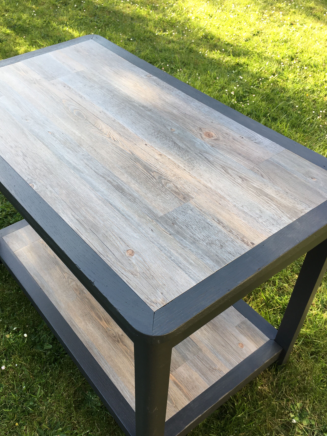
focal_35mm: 34
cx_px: 139
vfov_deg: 53.9
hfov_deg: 41.7
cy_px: 229
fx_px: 428
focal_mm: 4.15
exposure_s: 1/107
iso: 25
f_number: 2.2
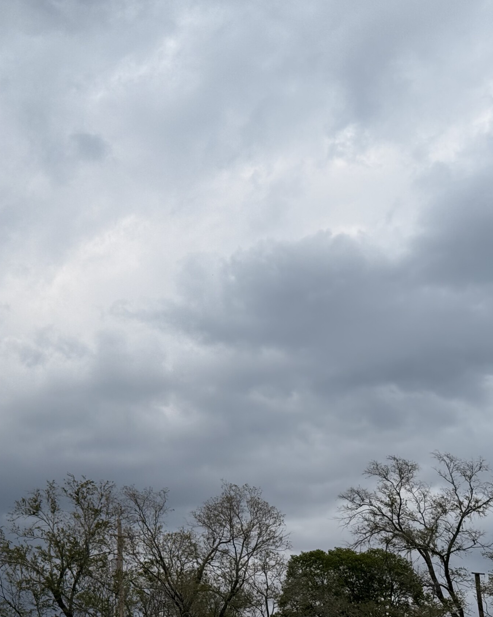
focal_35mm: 71
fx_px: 1295
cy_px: 304
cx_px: 36
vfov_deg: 26.8
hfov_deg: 21.0
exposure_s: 1/7143
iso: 100
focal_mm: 6.76
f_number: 1.78
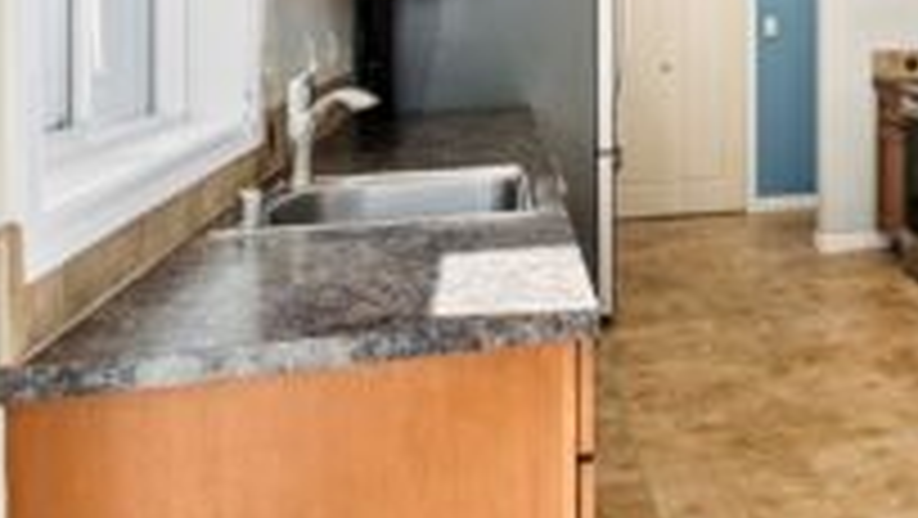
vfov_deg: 27.6
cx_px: 891
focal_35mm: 41
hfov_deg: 43.3
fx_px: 999
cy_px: 20
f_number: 7.1
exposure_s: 1/25
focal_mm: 20
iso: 1000
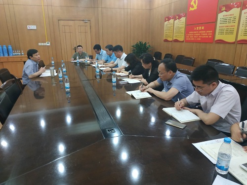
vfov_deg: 56.8
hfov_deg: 71.6
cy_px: 92
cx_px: 124
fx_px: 171
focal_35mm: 24
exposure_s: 1/20
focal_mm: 3.94
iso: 500
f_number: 1.9
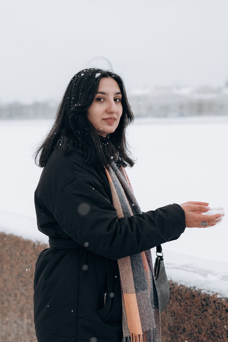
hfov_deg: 29.9
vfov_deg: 43.6
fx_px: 427
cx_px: 114
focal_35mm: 45
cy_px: 171
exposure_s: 1/1000
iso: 160
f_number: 1.6
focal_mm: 30
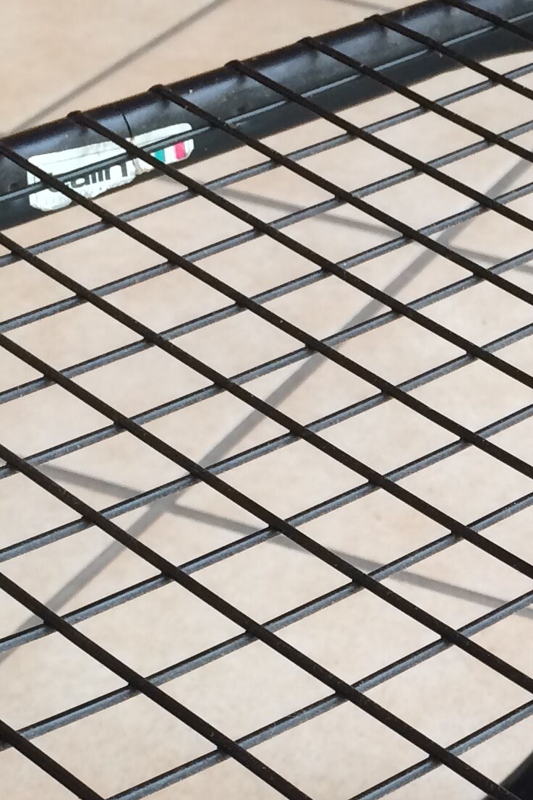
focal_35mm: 89
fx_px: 1977
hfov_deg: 14.8
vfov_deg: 22.3
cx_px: 672
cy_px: 723
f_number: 2.2
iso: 32
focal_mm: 4.15
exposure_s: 1/33
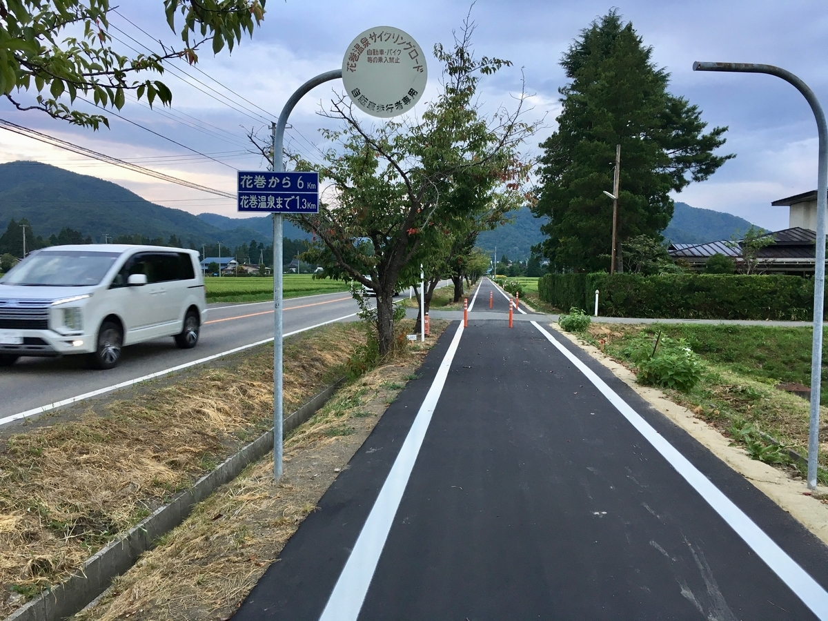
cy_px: 310
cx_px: 414
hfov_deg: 61.7
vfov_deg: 48.2
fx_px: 694
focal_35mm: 29
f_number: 2.2
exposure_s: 1/40
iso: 25
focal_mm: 4.15
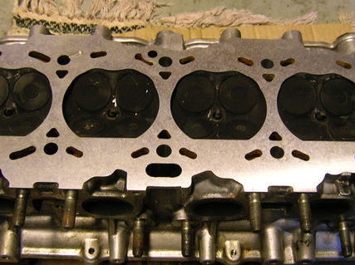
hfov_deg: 37.5
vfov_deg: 28.5
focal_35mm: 51
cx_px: 172
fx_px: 522
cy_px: 135
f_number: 2.9
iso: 72
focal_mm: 5.7
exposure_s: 1/4.2
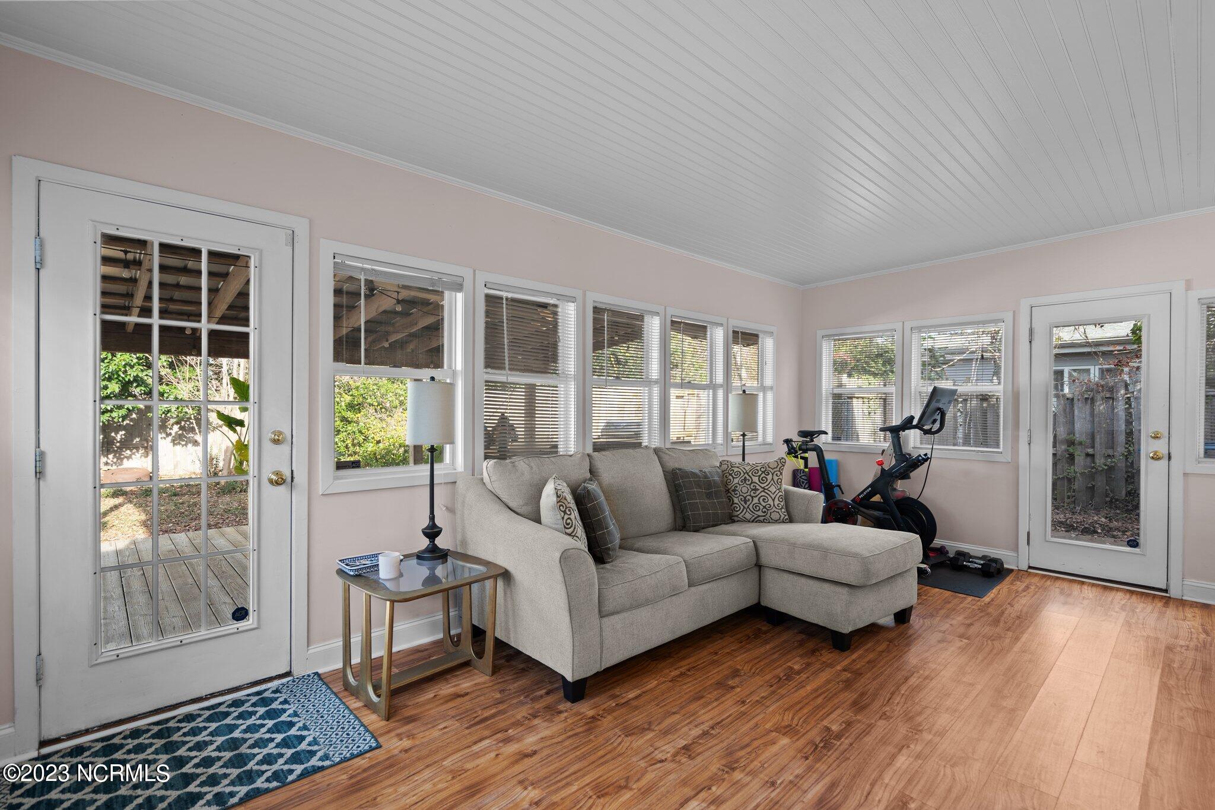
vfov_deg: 73.7
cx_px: 608
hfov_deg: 96.7
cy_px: 405
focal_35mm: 16
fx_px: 540
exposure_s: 1/5
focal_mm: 16
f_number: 4
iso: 200
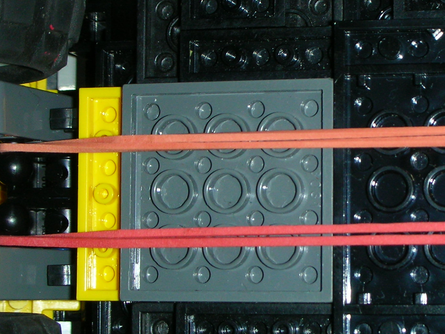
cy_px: 158
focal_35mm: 124
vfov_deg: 12.0
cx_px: 326
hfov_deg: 15.8
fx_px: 1594
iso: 50
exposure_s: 1/120
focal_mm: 10.1
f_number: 11.3
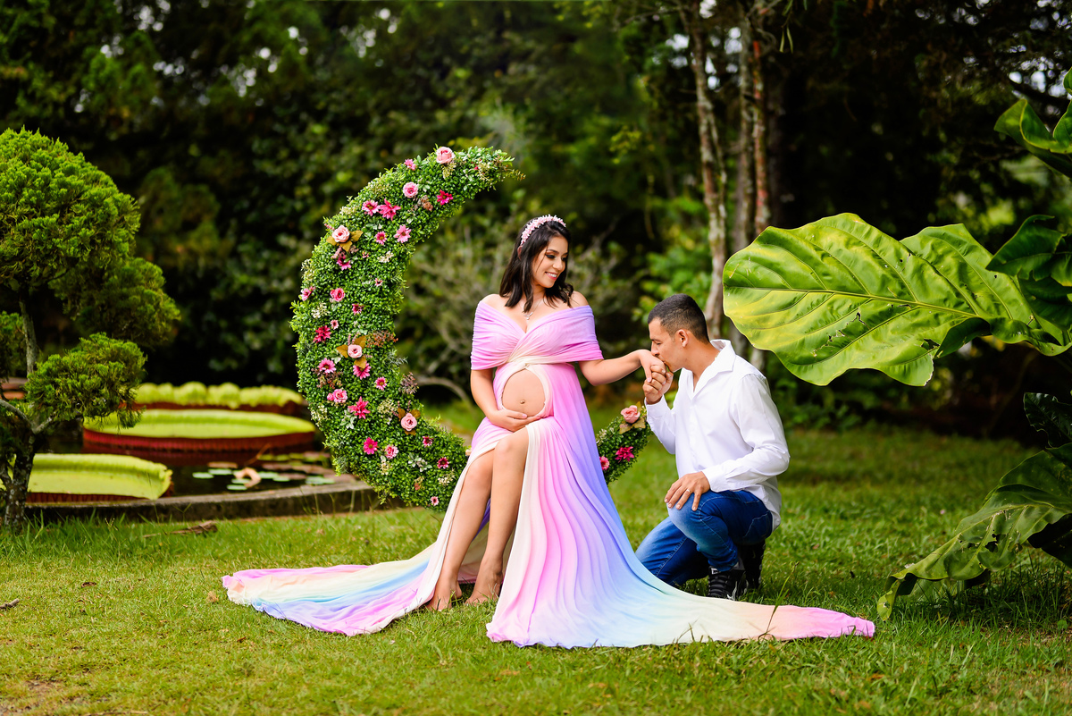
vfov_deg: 16.1
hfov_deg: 23.9
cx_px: 536
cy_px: 358
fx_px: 2532
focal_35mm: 85
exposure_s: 1/1000
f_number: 1.4
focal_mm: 85
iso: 100
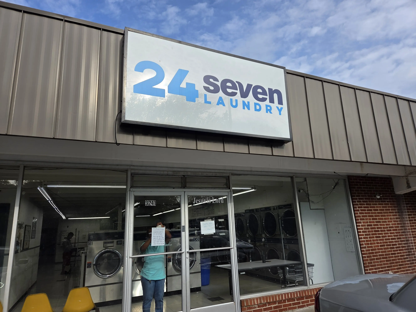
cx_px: 208
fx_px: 276
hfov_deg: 73.9
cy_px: 156
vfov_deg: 58.9
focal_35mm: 23
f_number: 1.8
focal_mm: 5.4
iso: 80
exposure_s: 1/3238
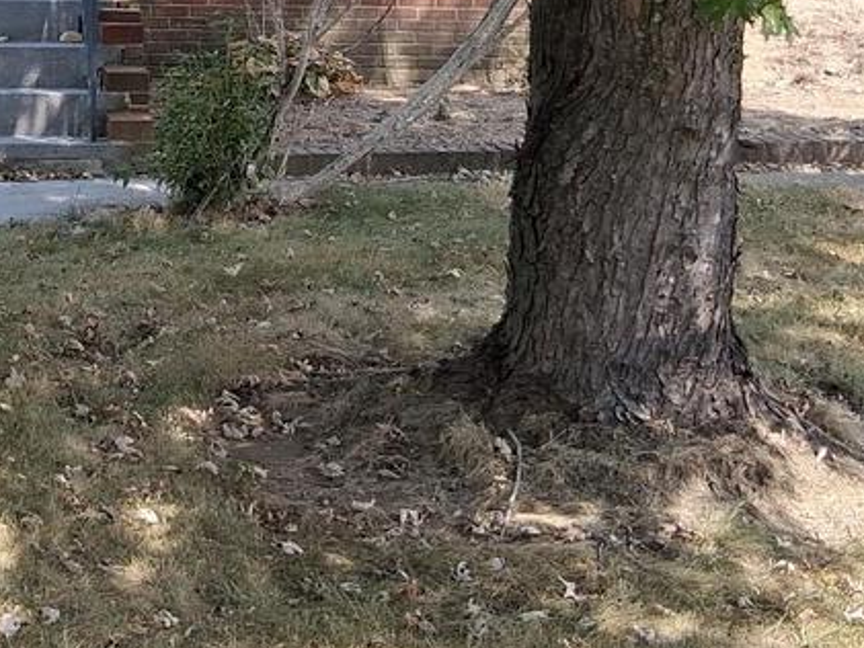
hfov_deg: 20.8
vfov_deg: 15.7
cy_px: -205
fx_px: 2222
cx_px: -107
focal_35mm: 89
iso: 25
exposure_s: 1/250
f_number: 1.8
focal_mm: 3.98
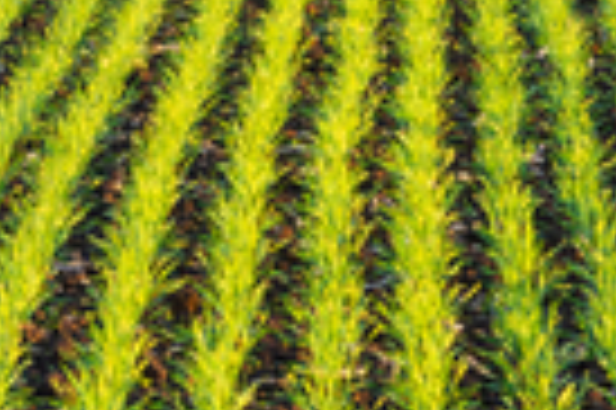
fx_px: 9383
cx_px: -94
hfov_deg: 3.8
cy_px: -124
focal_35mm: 549
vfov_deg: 2.5
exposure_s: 1/15
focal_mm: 50
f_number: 11
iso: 200
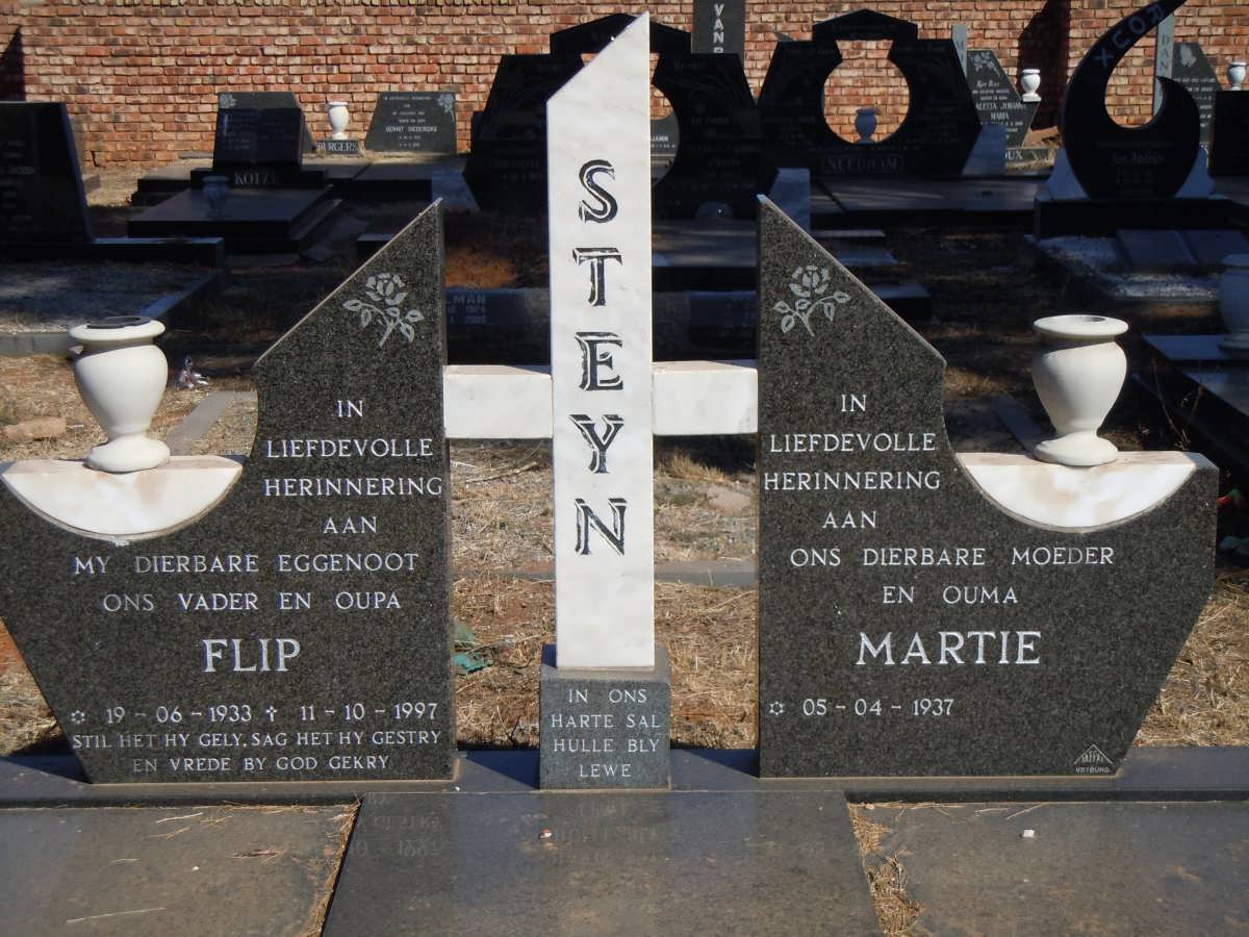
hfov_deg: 28.6
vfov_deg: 21.6
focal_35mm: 68
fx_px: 2454
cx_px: 624
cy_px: 468
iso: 200
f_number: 8.2
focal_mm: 12.2
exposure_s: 1/500
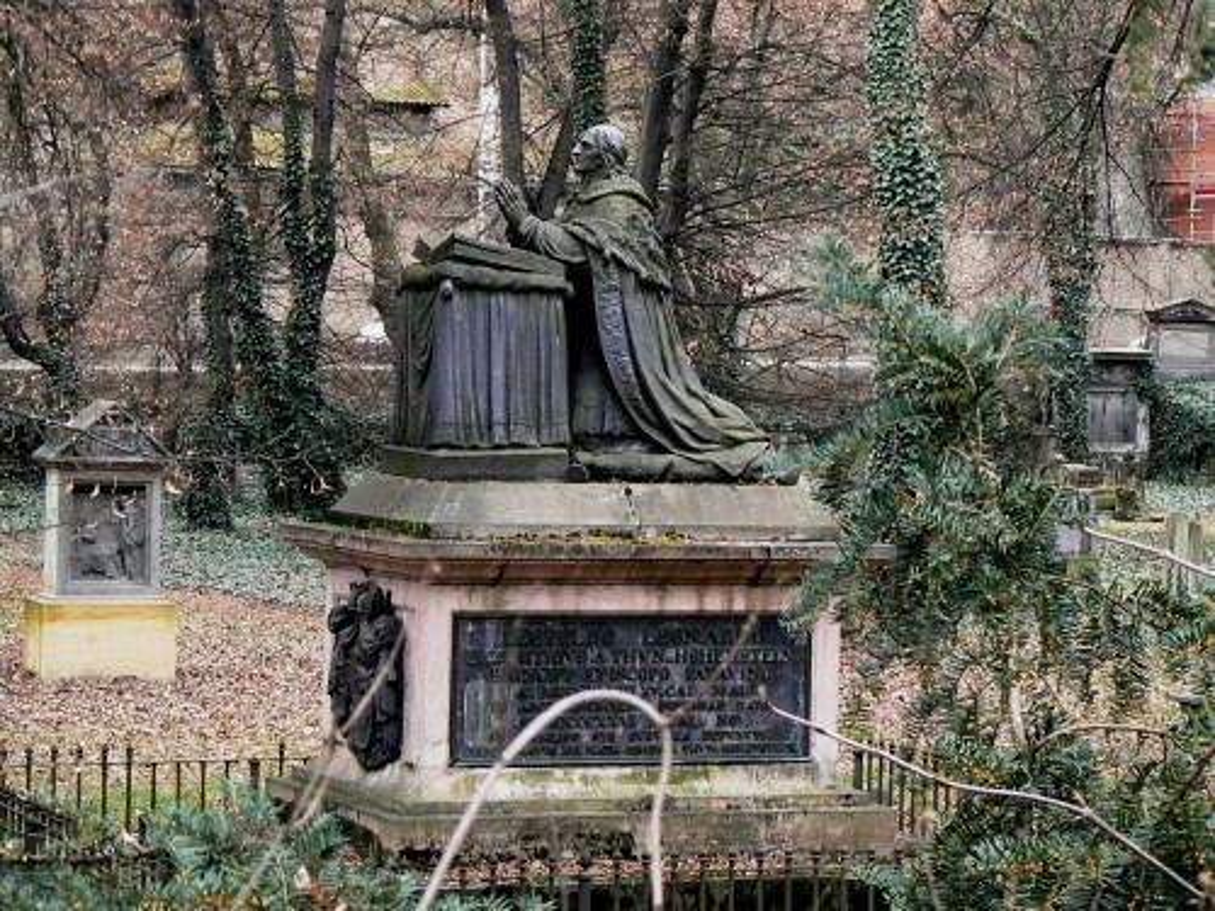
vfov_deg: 12.6
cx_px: 608
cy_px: 456
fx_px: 4142
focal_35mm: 118
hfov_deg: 16.7
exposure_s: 1/80
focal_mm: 14.3
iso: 250
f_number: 3.2
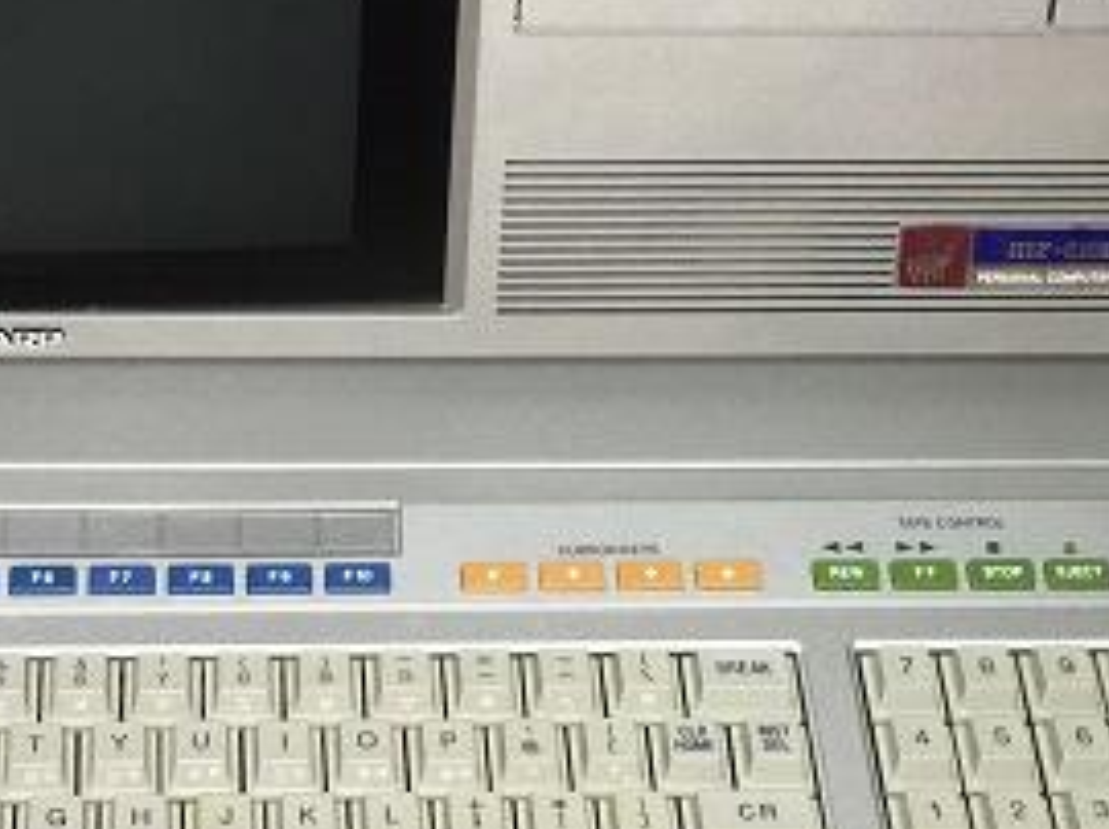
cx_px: 341
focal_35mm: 86
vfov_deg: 17.1
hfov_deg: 22.7
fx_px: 2753
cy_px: 283
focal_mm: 4.15
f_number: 2.2
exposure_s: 1/30
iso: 64
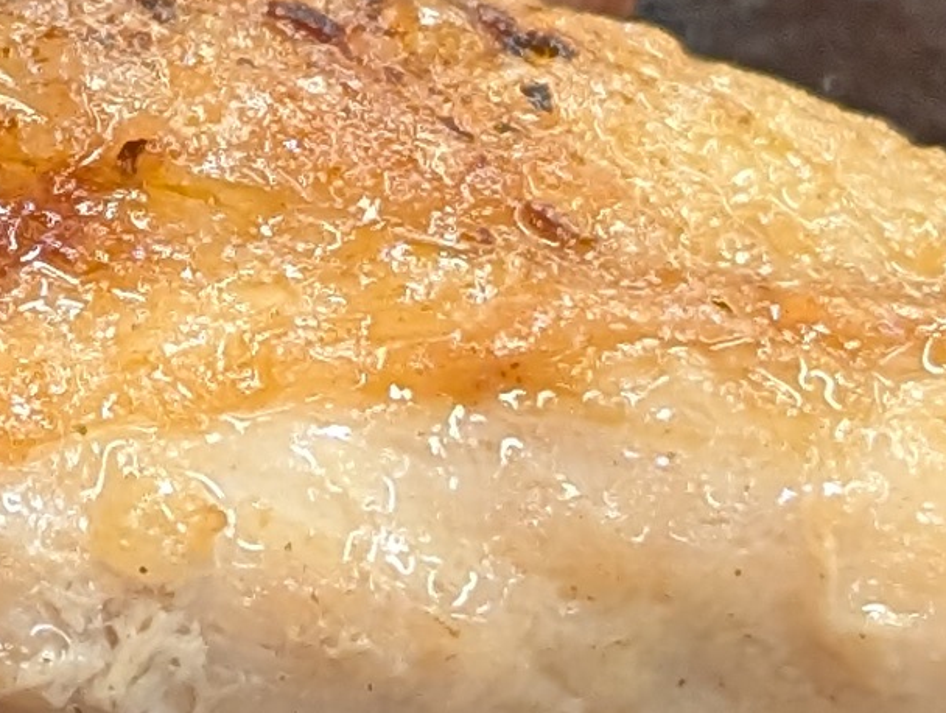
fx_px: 9005
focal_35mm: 329
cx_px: -681
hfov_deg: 5.9
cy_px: 28
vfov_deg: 4.5
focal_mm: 6.9
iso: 97
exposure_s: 1/60
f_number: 1.68
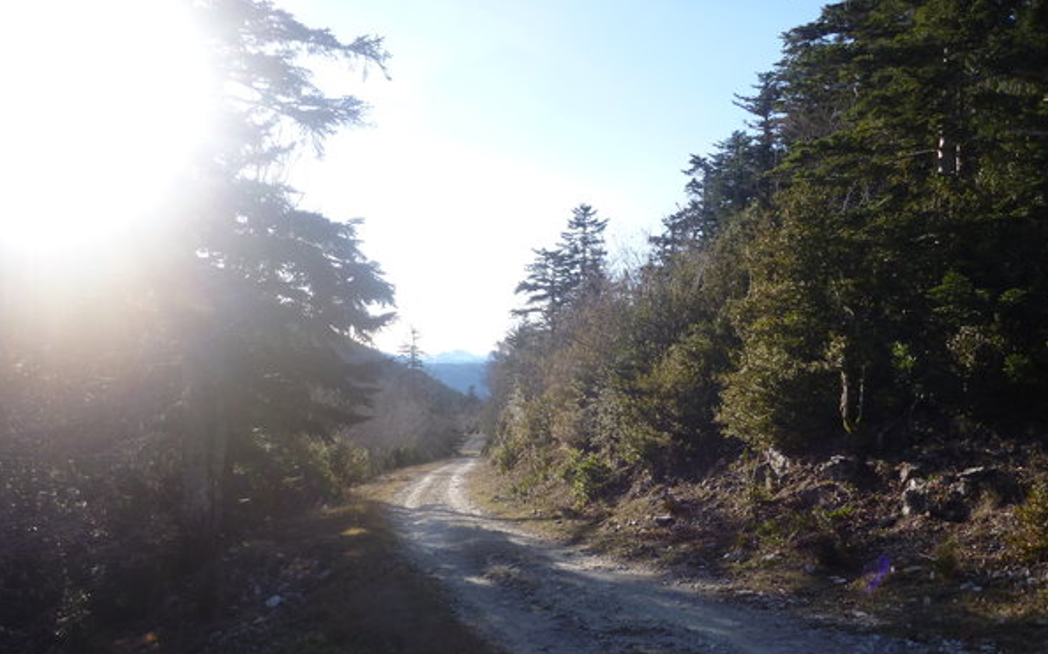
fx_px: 857
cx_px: 528
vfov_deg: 41.8
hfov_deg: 62.9
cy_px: 365
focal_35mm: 30
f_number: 3.3
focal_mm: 4.9
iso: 125
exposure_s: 1/500
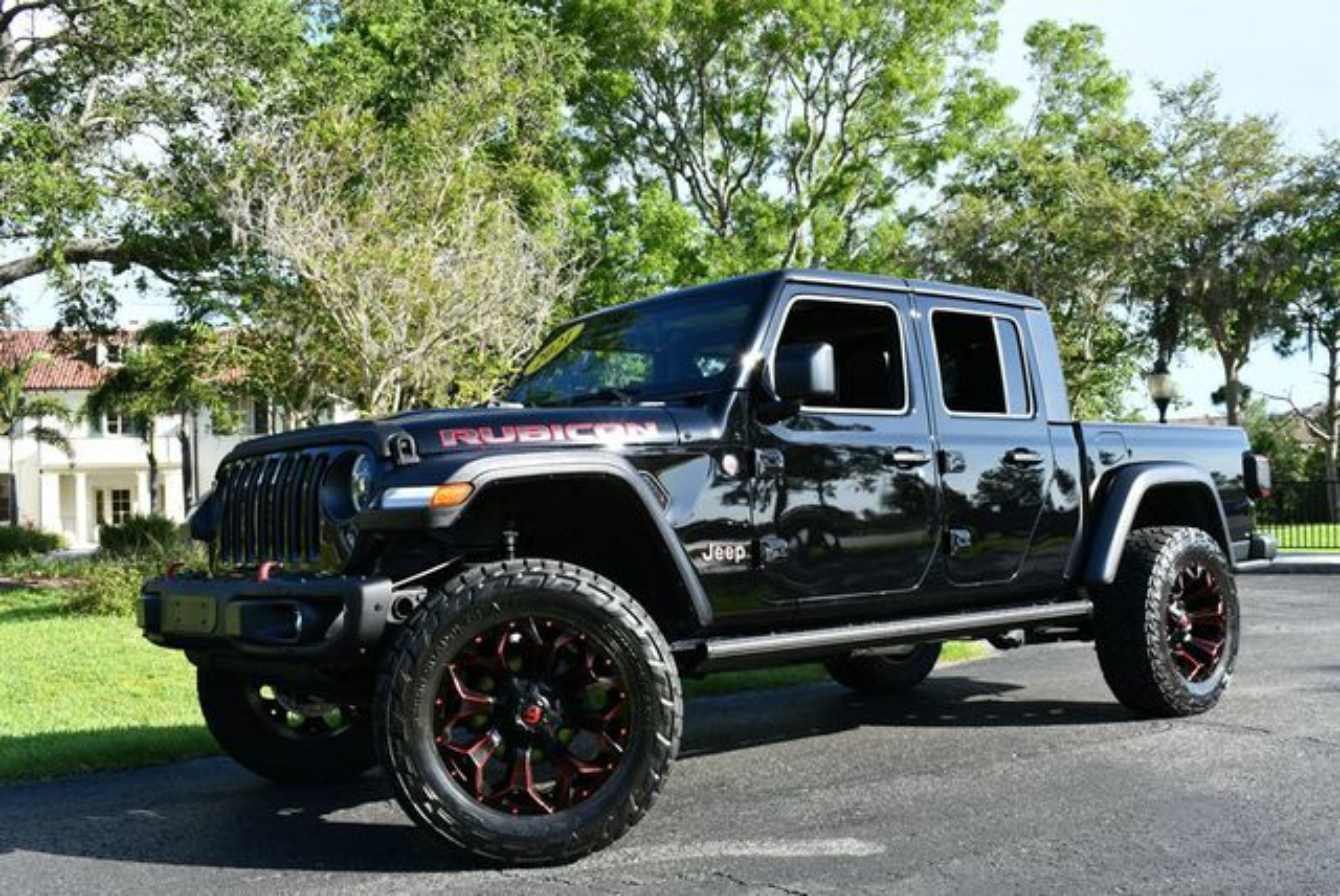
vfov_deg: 36.9
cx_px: 670
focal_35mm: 36
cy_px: 448
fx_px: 1341
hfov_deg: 53.1
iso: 200
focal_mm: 18
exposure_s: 1/250
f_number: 7.1
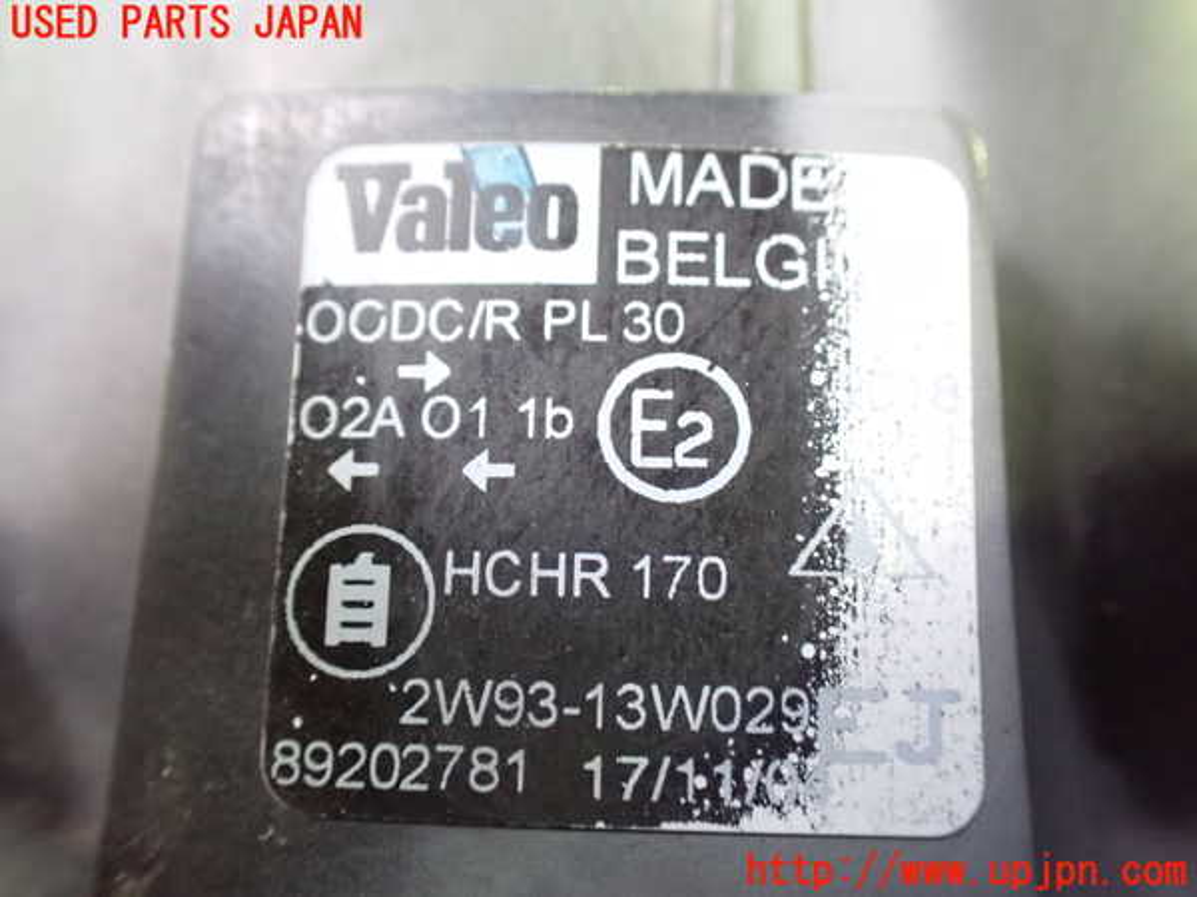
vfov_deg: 46.8
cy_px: 448
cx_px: 598
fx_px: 1037
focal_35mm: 30
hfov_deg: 60.0
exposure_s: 1/30
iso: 1250
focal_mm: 5.4
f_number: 2.3
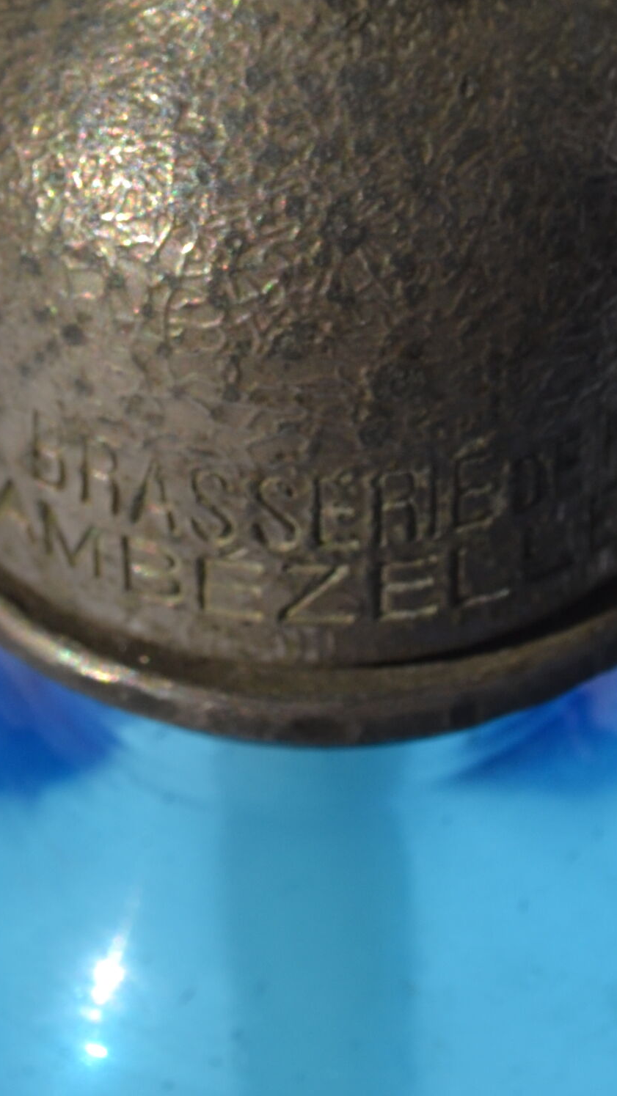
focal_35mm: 155
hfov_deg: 7.8
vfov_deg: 13.6
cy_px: -147
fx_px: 4508
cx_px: 285
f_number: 9
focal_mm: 32
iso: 100
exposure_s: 1/320
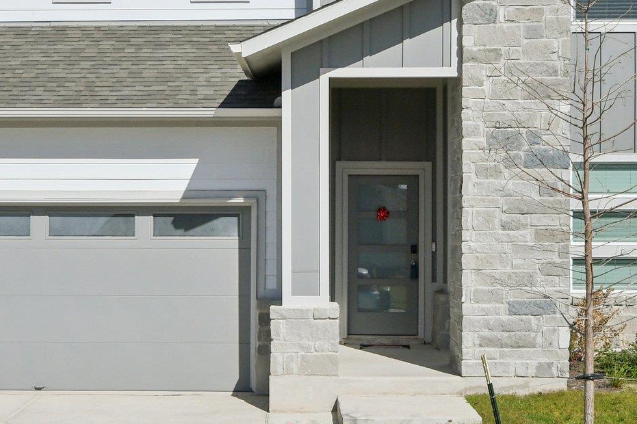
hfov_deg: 30.5
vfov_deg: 20.5
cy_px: 121
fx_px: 1167
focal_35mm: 66
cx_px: 294
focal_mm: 20
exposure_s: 1/4000
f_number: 8
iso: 400
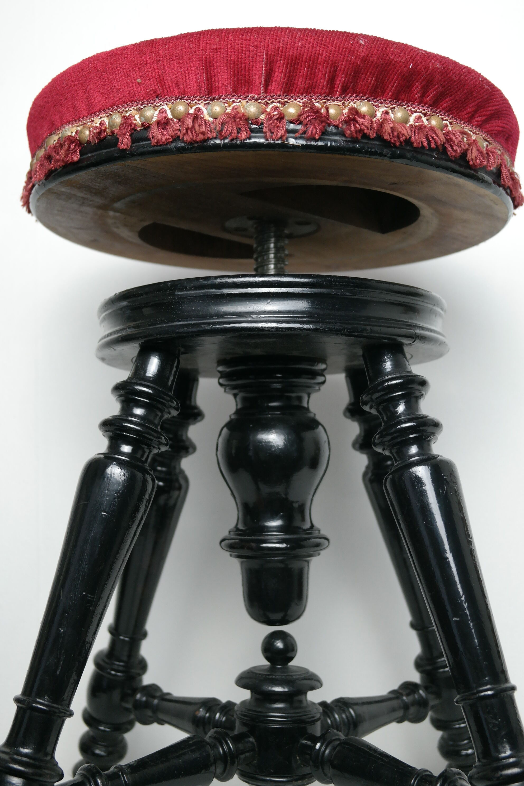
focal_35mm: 43
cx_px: 262
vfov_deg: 45.4
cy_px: 393
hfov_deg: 31.2
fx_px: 939
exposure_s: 1/50
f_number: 4
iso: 800
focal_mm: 28
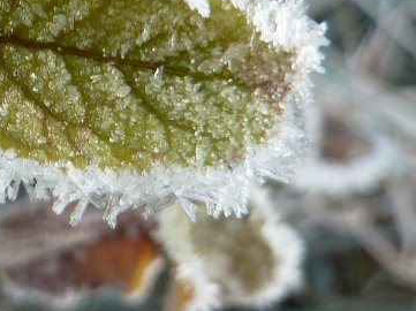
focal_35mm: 71
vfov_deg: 20.3
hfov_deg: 24.5
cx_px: -100
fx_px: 852
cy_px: 38
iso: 100
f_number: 3.3
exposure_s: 1/30
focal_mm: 4.1
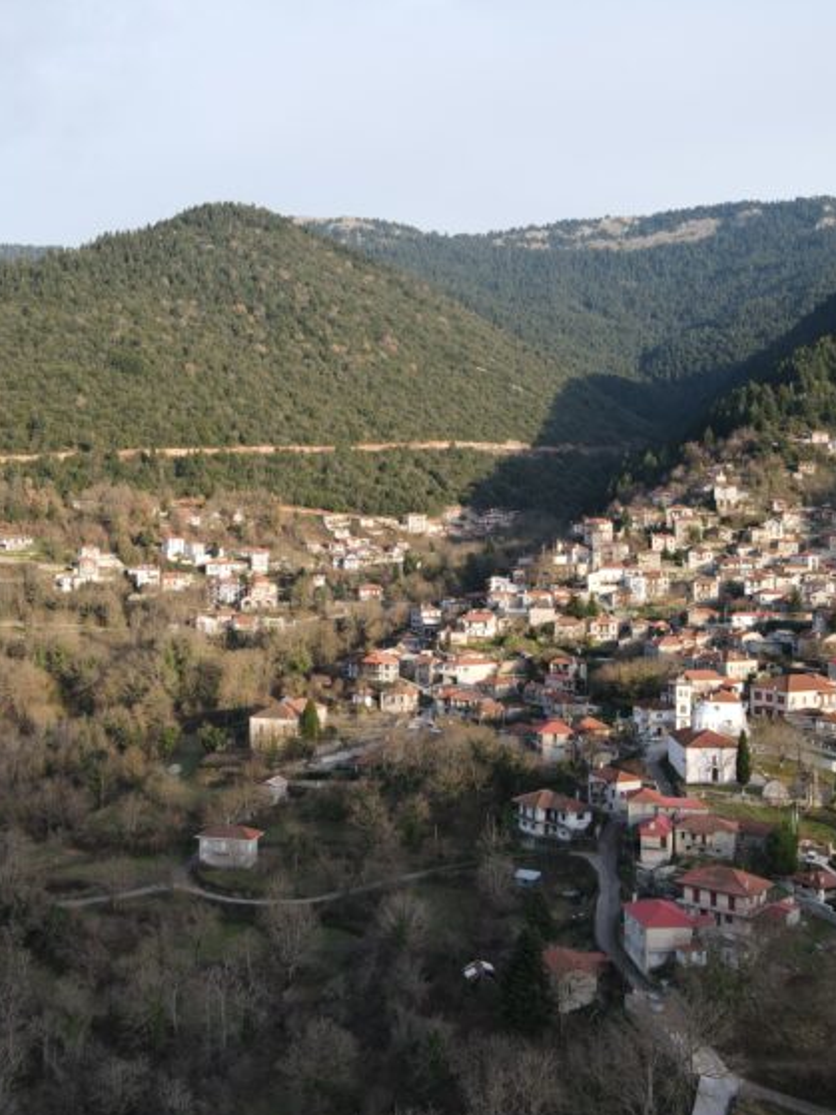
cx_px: 365
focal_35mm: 33
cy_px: 568
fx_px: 1063
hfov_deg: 42.8
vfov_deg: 55.4
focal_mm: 4.5
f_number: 2.8
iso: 100
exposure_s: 1/180
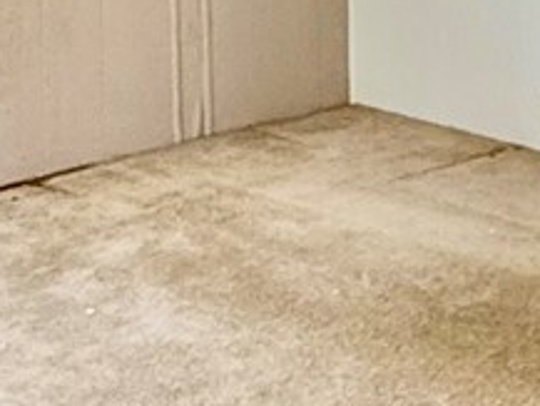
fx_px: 1608
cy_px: -271
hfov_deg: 18.5
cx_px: 550
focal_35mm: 103
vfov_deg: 13.3
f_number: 2.2
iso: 250
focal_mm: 2.22
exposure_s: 1/120
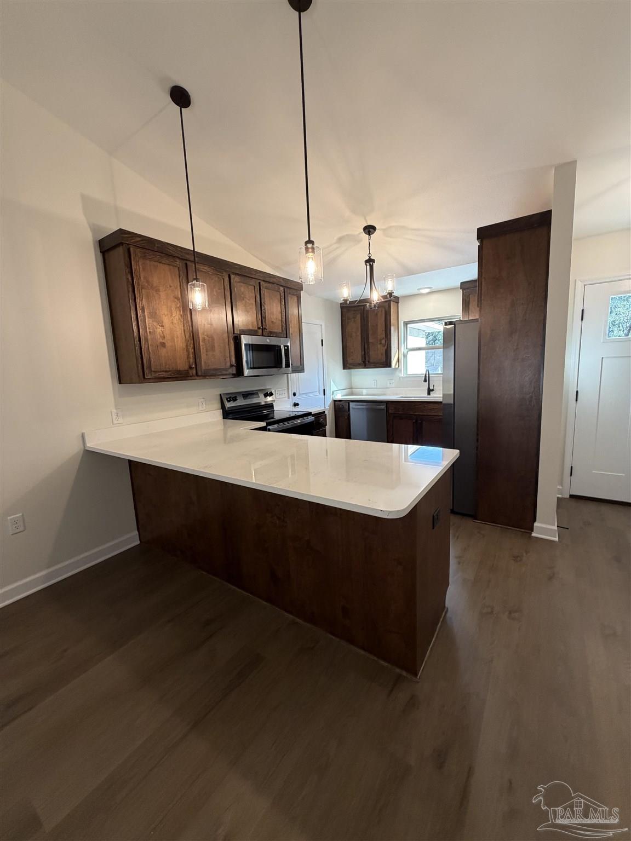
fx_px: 340
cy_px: 420
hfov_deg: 85.7
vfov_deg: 102.1
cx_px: 316
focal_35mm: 14
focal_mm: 2.22
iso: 320
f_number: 2.2
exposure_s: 1/120
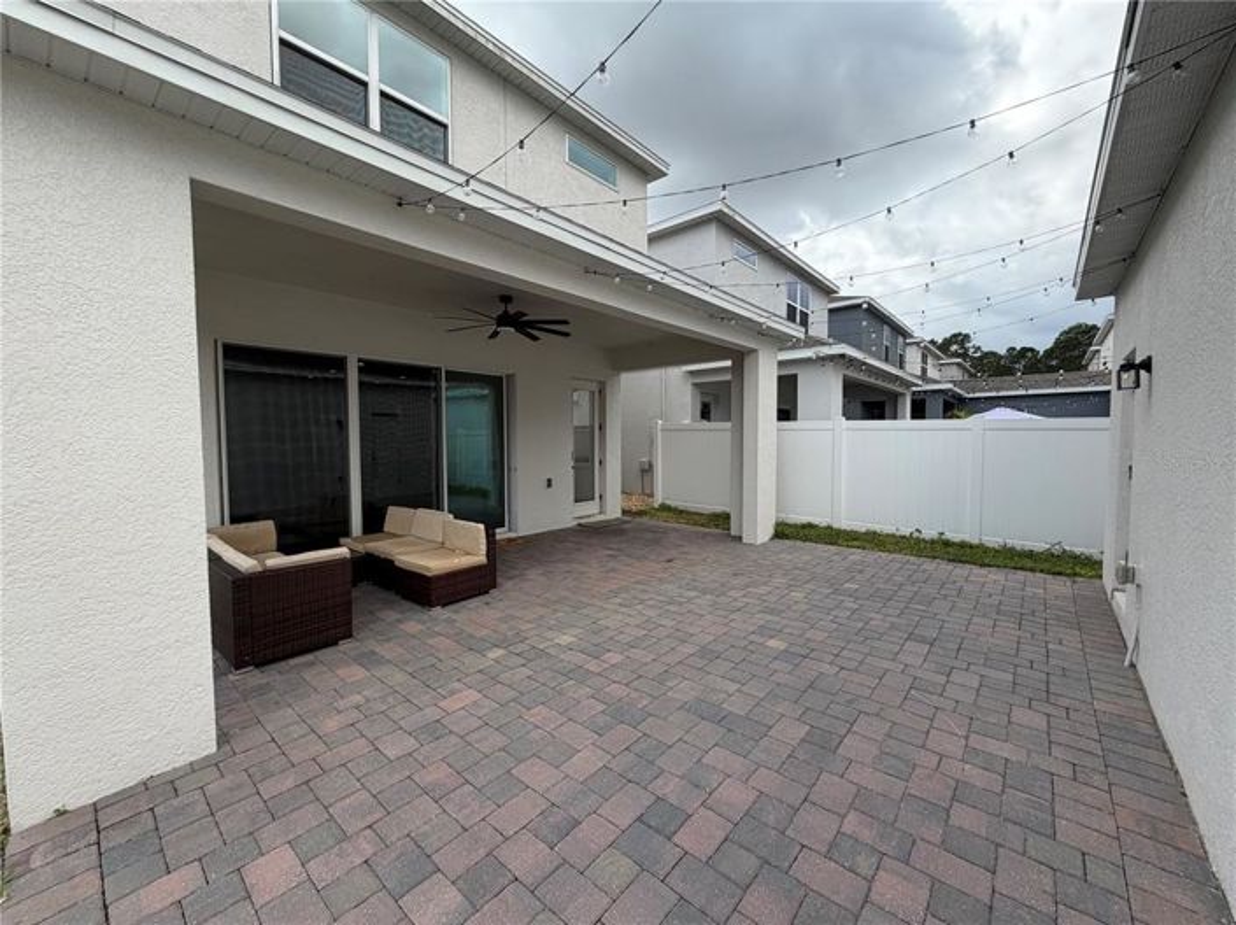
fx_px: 500
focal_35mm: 14
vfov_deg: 85.6
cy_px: 462
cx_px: 618
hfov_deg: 102.1
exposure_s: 1/734
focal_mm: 2.22
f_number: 2.2
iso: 40
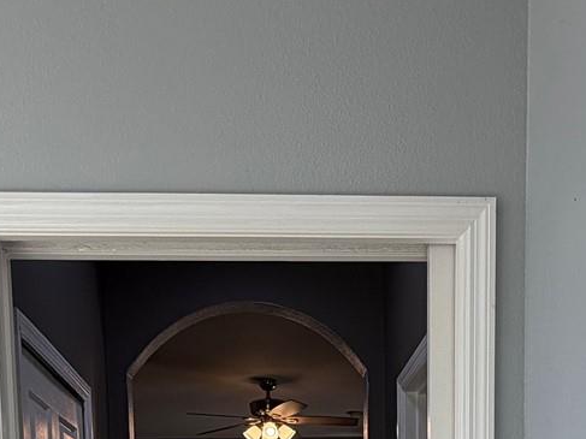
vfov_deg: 24.6
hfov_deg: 41.2
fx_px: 779
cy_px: 653
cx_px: 312
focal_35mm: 46
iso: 32
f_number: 2.2
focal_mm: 2.22
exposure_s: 1/120
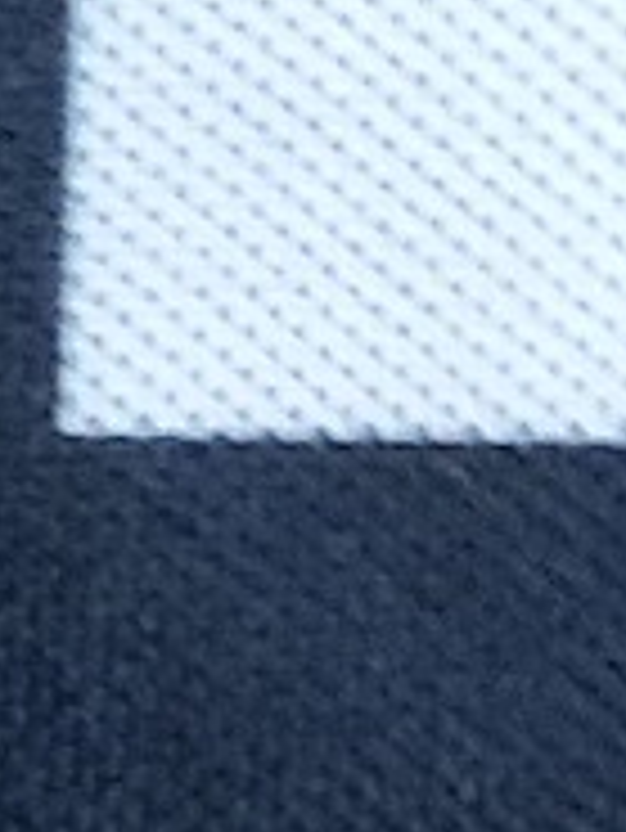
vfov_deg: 11.7
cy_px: 1651
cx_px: -432
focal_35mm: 152
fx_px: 3661
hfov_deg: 9.4
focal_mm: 4.3
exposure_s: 1/60
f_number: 1.5
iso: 500
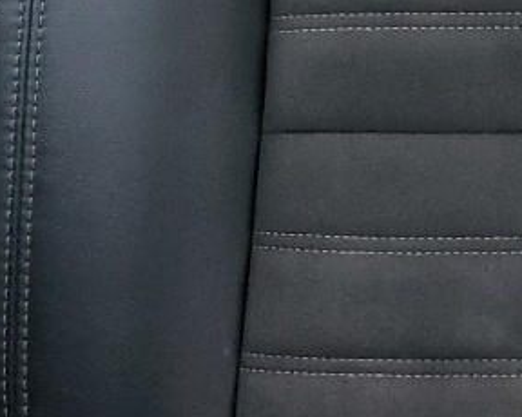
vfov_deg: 10.5
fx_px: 2177
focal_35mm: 141
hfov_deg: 11.3
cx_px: 1265
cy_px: -250
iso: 95
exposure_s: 1/120
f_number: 1.5
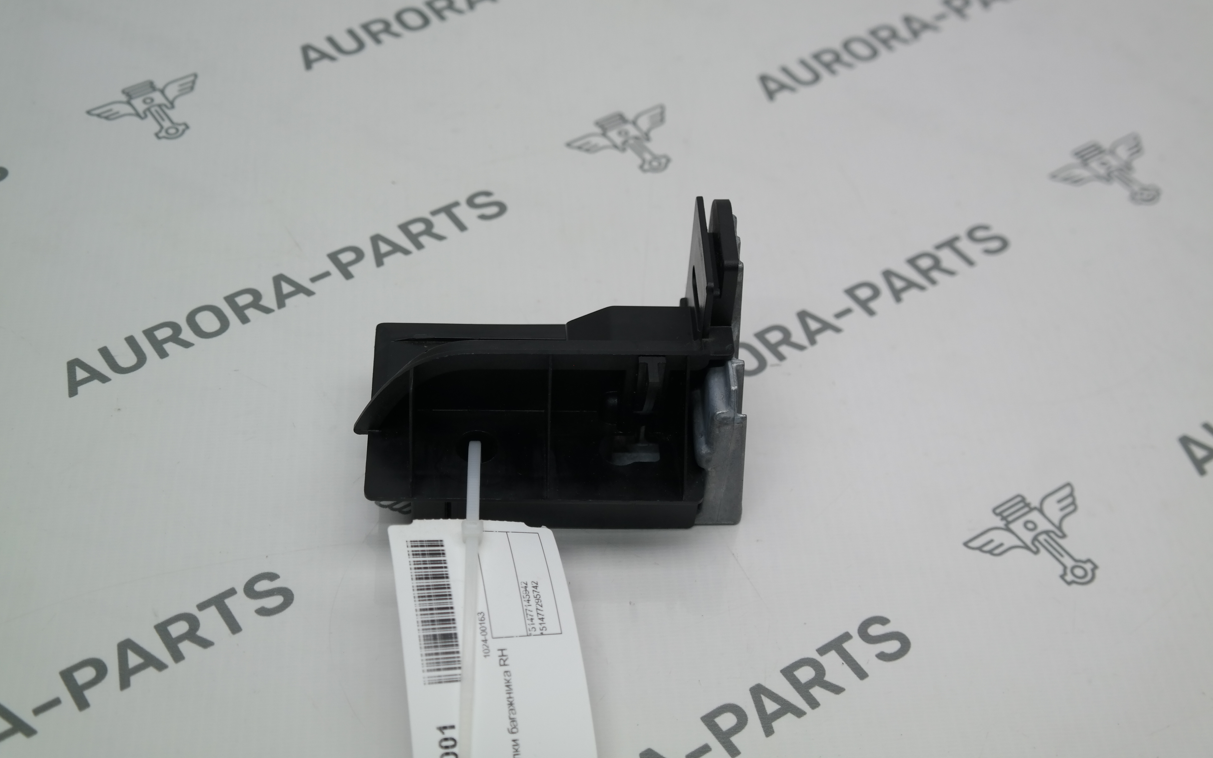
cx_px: 604
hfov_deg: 32.5
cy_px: 362
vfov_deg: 20.6
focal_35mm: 63
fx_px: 2083
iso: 200
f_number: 5
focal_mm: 40
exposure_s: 1/80
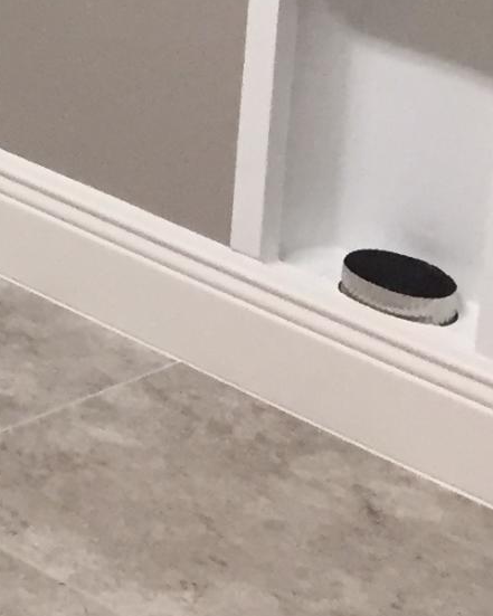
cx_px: -1014
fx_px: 2808
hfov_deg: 8.4
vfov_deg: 11.4
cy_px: -596
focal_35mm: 154
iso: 50
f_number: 2.2
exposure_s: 1/30
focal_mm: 4.15
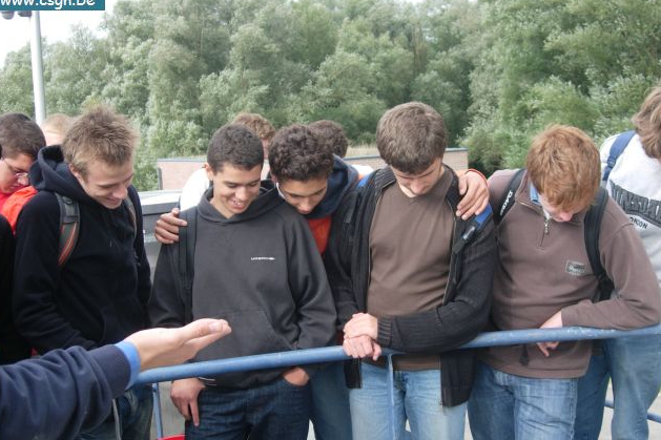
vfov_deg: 25.0
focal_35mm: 54
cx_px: 326
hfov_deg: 36.9
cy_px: 238
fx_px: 991
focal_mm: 10.6
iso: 64
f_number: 3.2
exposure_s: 1/228
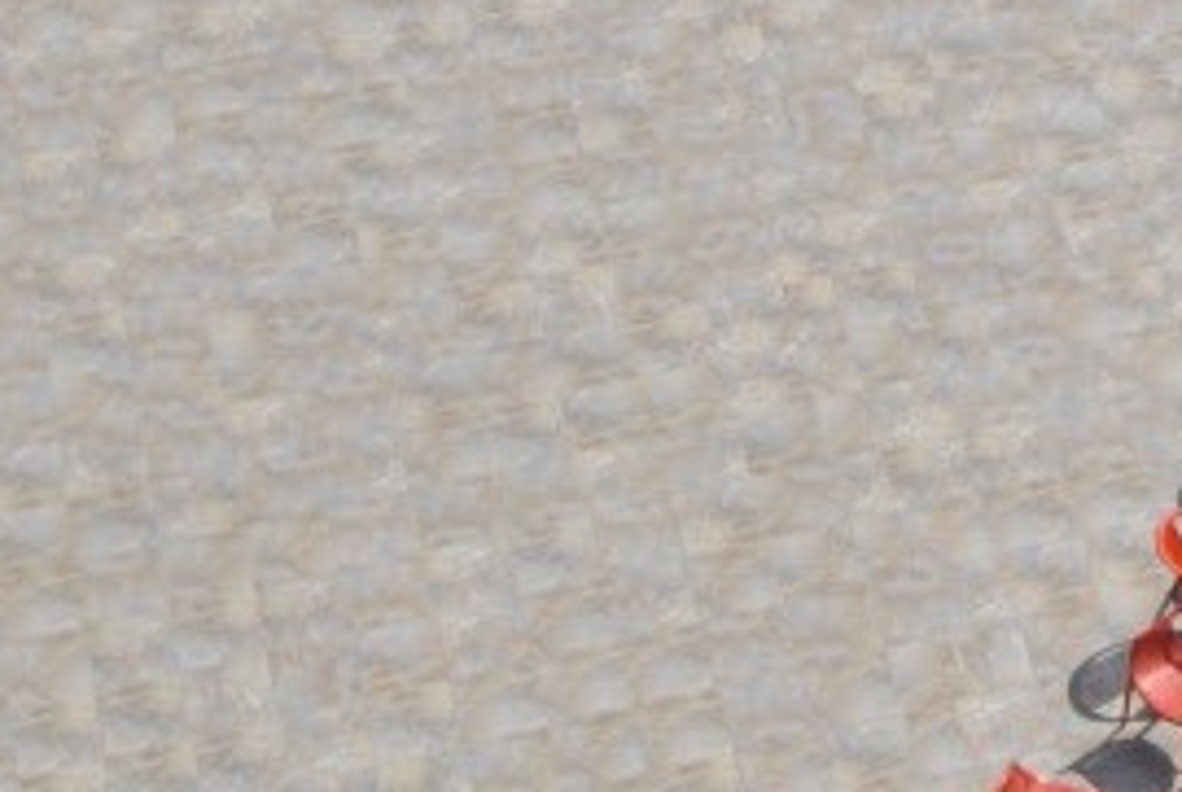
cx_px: 1762
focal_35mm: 153
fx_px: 5032
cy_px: 22
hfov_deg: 12.7
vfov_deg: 9.0
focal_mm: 24
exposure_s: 1/320
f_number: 9
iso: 100
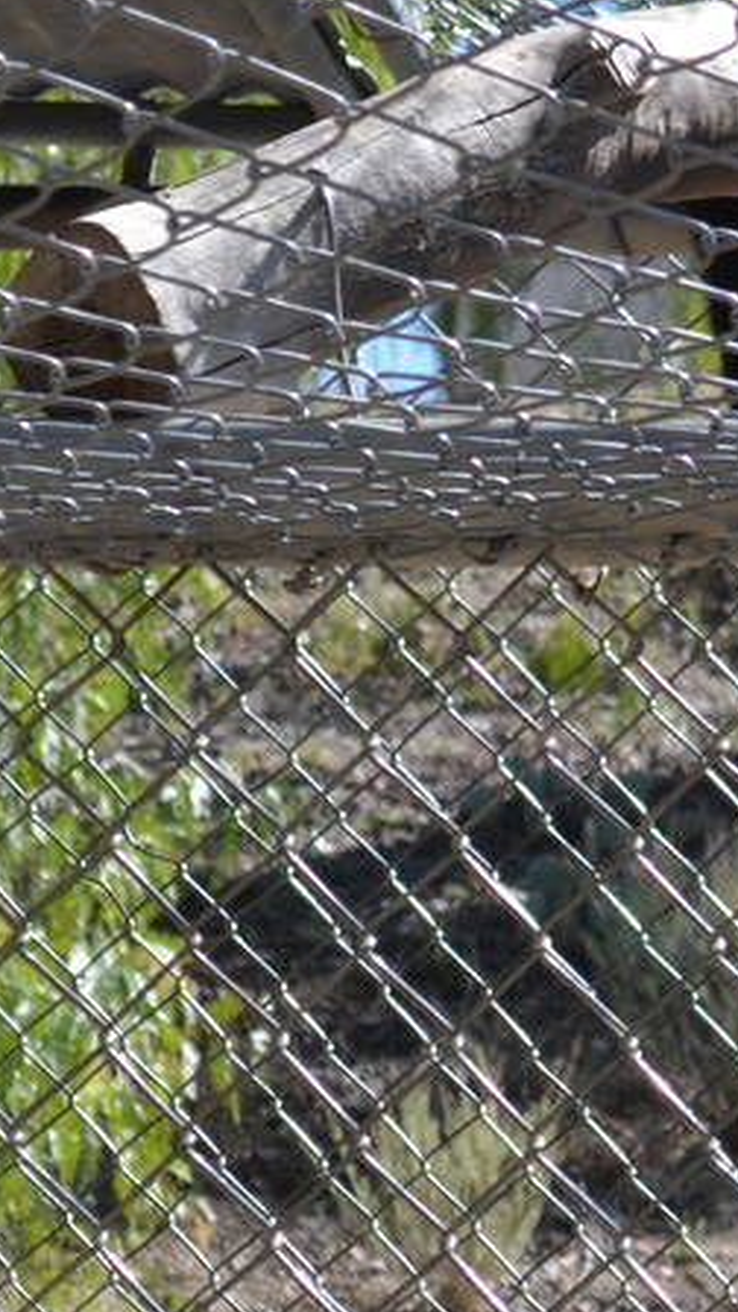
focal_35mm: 308
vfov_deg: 7.0
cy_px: 1420
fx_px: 10710
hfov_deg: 3.9
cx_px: 826
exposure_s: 1/250
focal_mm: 55
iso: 180
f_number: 8
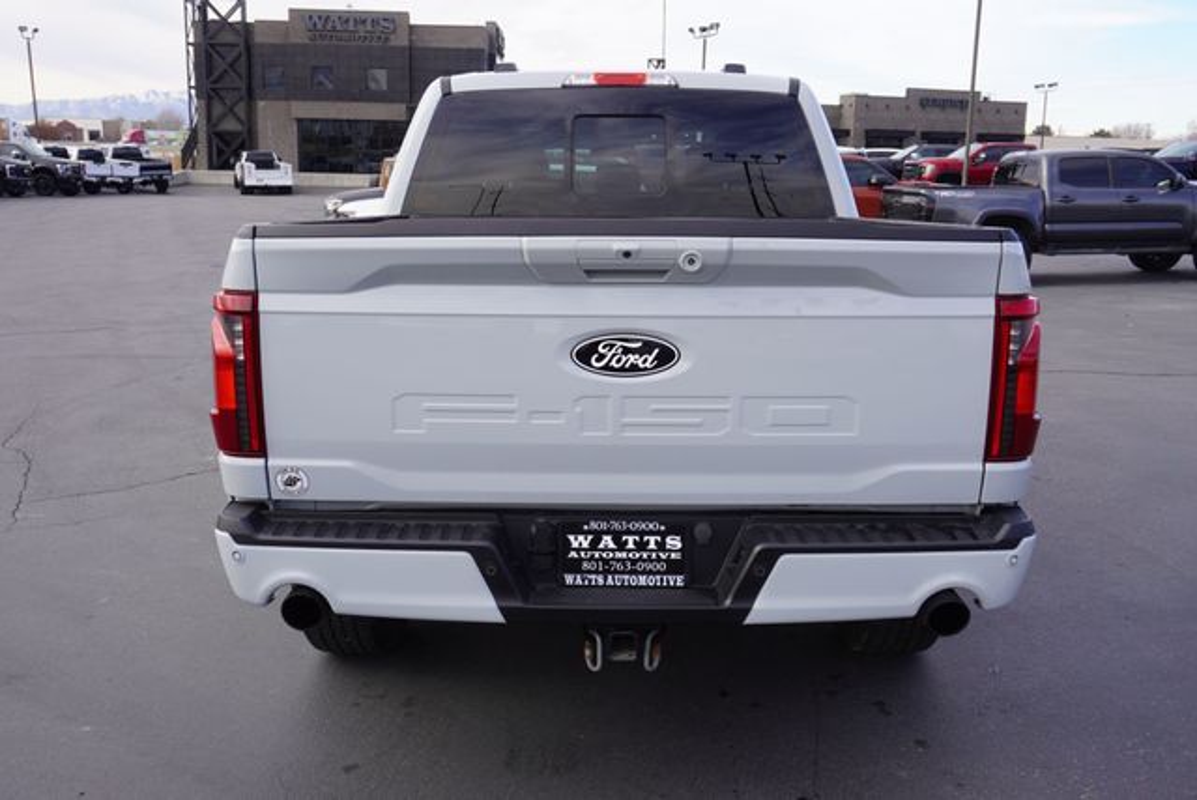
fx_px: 1098
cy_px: 400
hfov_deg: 57.2
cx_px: 598
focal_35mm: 33
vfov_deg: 40.0
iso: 100
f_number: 7.1
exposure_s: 1/100
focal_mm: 22
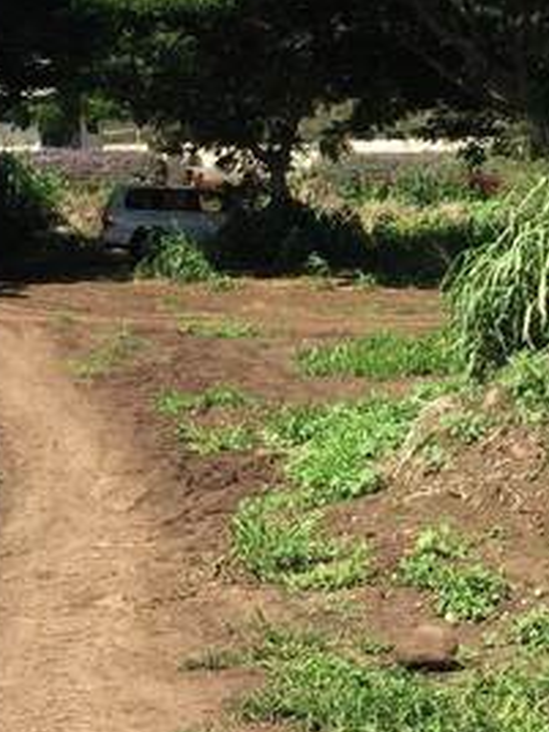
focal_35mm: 104
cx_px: 418
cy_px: 76
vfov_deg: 18.6
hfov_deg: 14.2
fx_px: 2199
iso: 32
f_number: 2.2
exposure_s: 1/1236
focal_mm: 4.15
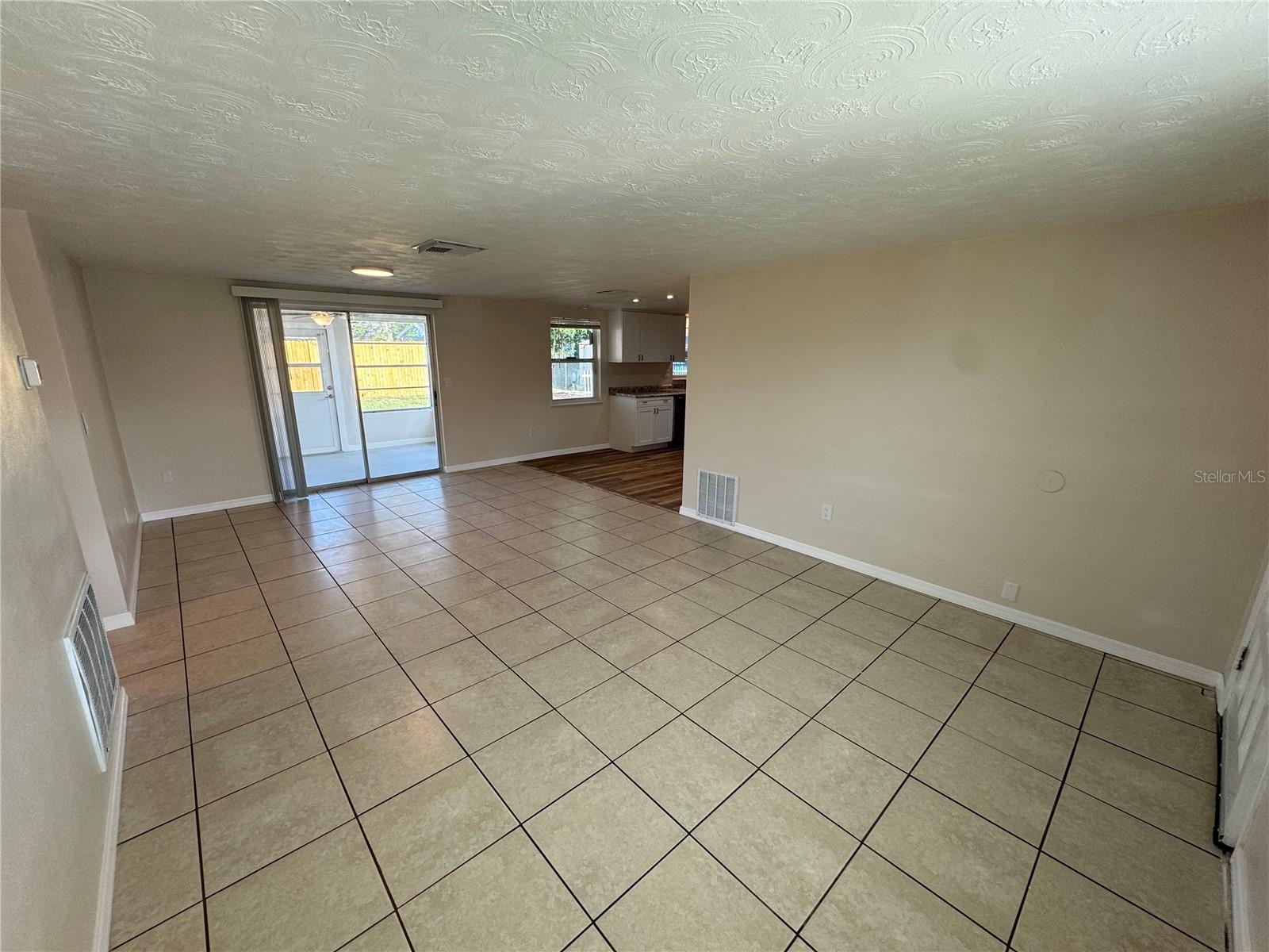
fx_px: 513
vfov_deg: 85.7
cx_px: 634
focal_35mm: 14
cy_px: 476
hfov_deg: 102.1
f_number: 2.2
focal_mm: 2.22
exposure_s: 1/120
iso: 80
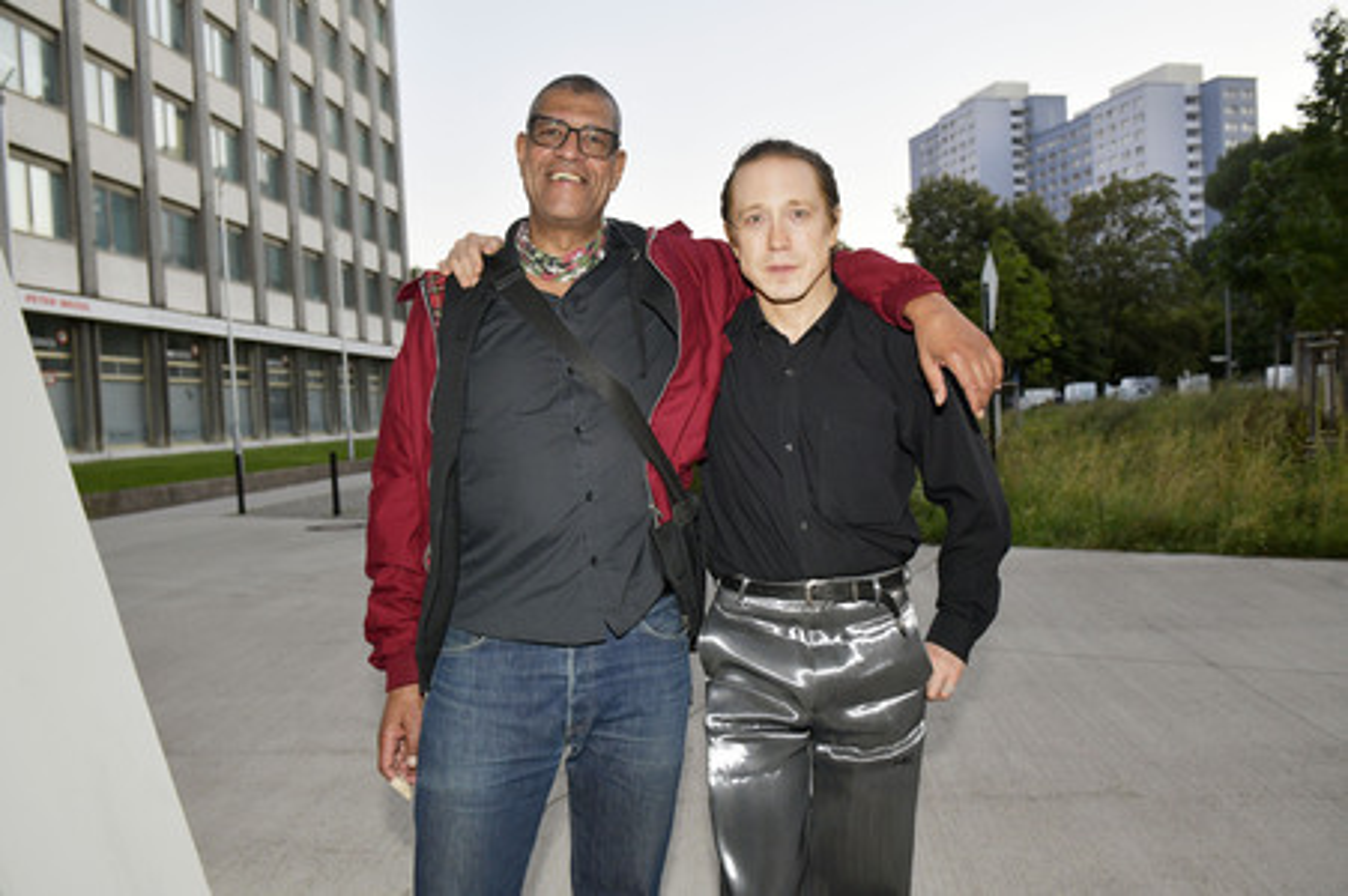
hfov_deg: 63.7
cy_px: 448
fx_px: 1085
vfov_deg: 44.9
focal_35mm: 29
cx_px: 674
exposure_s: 1/200
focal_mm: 29
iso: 1250
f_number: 5.6
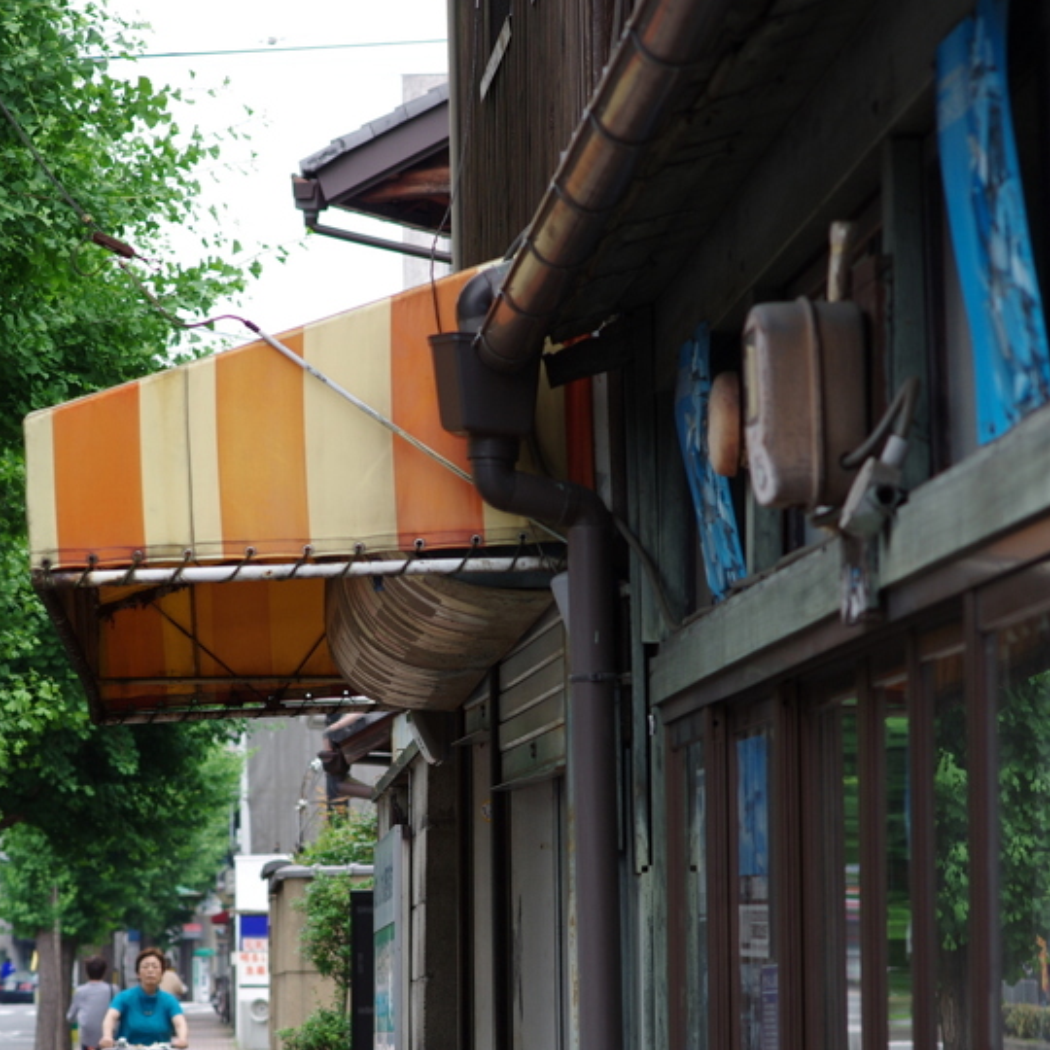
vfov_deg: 10.3
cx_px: 451
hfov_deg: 10.3
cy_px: 646
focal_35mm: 169
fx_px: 5800
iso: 100
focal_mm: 70
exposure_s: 1/160
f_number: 5
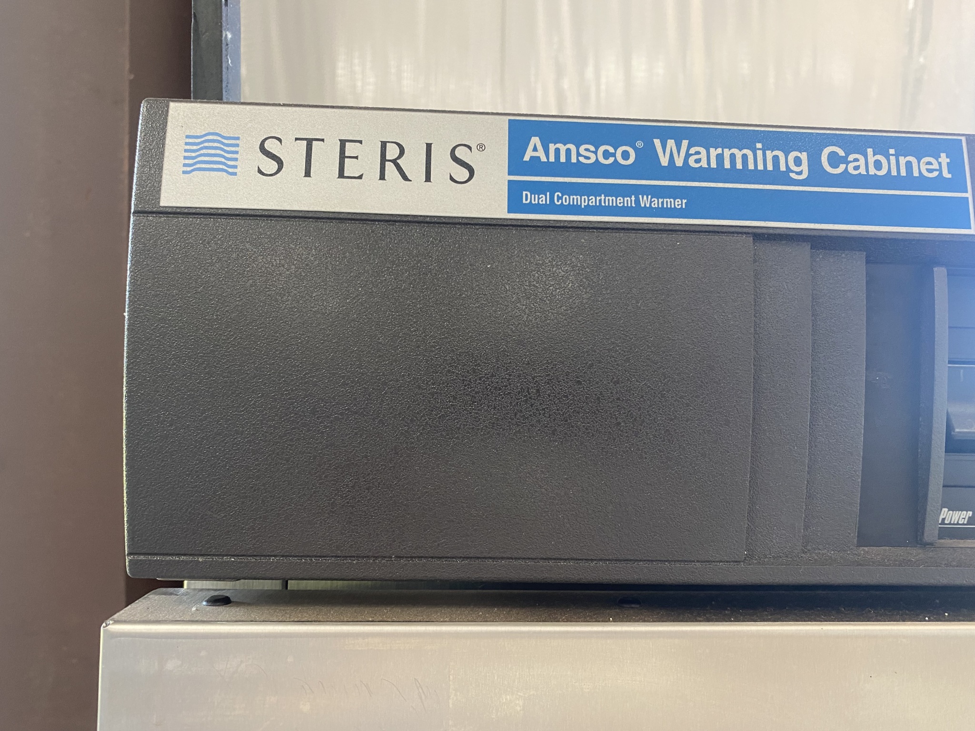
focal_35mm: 26
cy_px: 366
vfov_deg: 53.1
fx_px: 732
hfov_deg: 67.3
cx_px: 488
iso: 160
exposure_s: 1/60
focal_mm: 4.25
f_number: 1.8
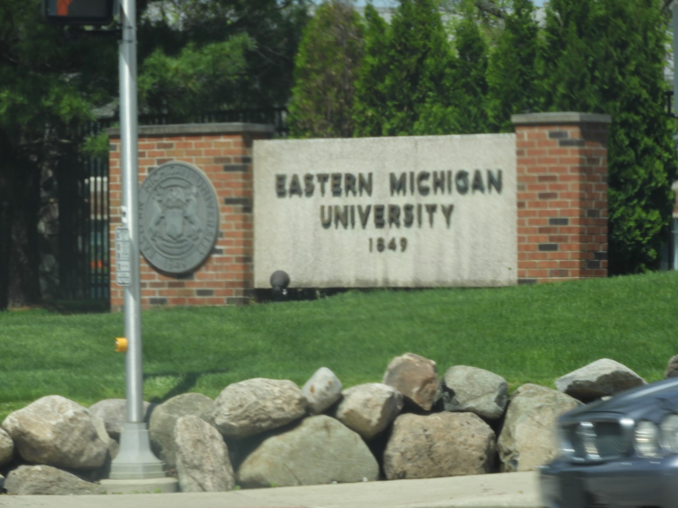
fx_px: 5288
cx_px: 339
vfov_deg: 5.5
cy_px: 254
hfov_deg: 7.3
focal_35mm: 270
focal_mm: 48.4
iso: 100
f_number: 5.5
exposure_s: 1/400
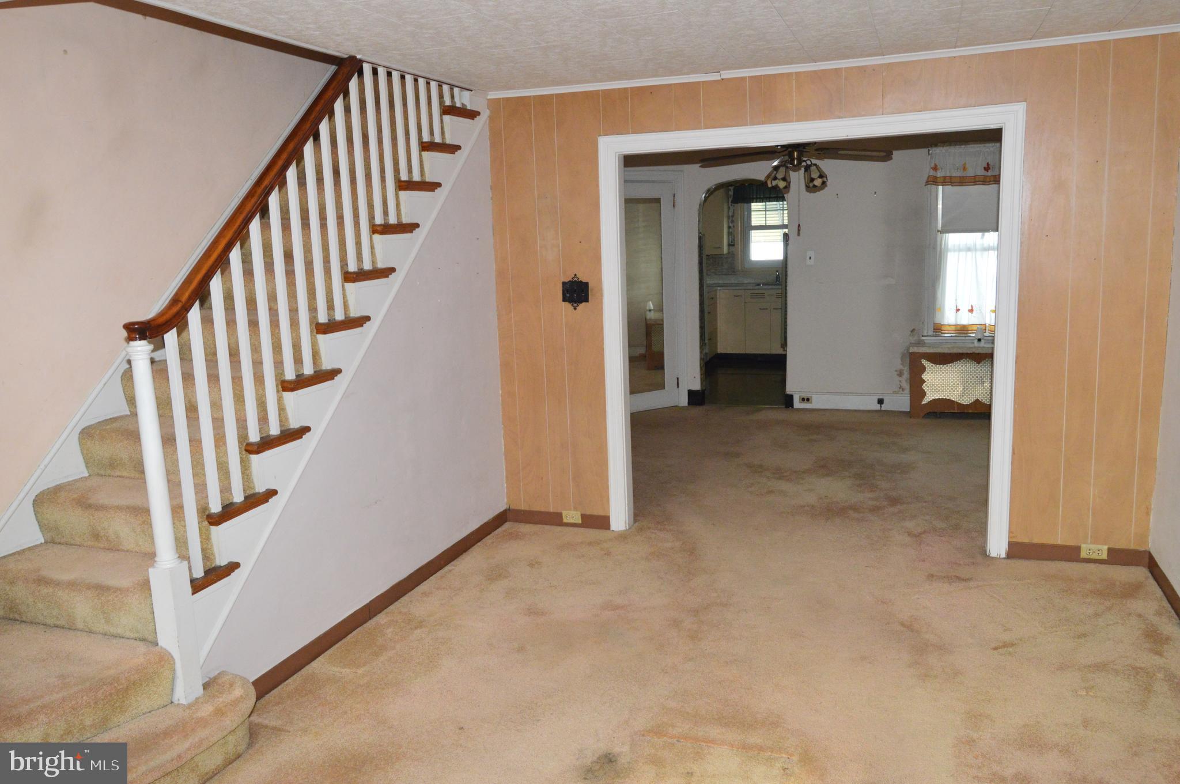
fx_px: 884
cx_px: 590
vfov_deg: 47.8
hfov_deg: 67.4
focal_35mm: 27
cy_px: 392
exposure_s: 1/60
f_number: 8
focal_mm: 18
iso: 1600
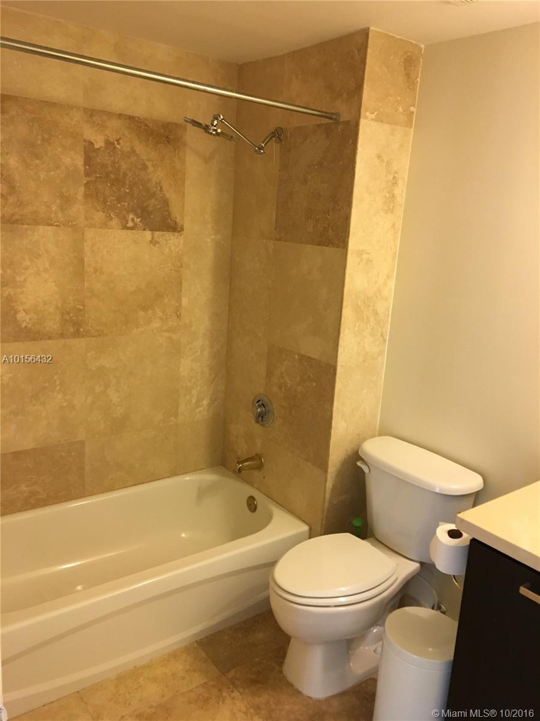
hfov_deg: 48.2
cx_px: 270
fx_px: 603
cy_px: 360
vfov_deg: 61.7
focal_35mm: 29
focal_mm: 4.15
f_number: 2.2
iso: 125
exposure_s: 1/30
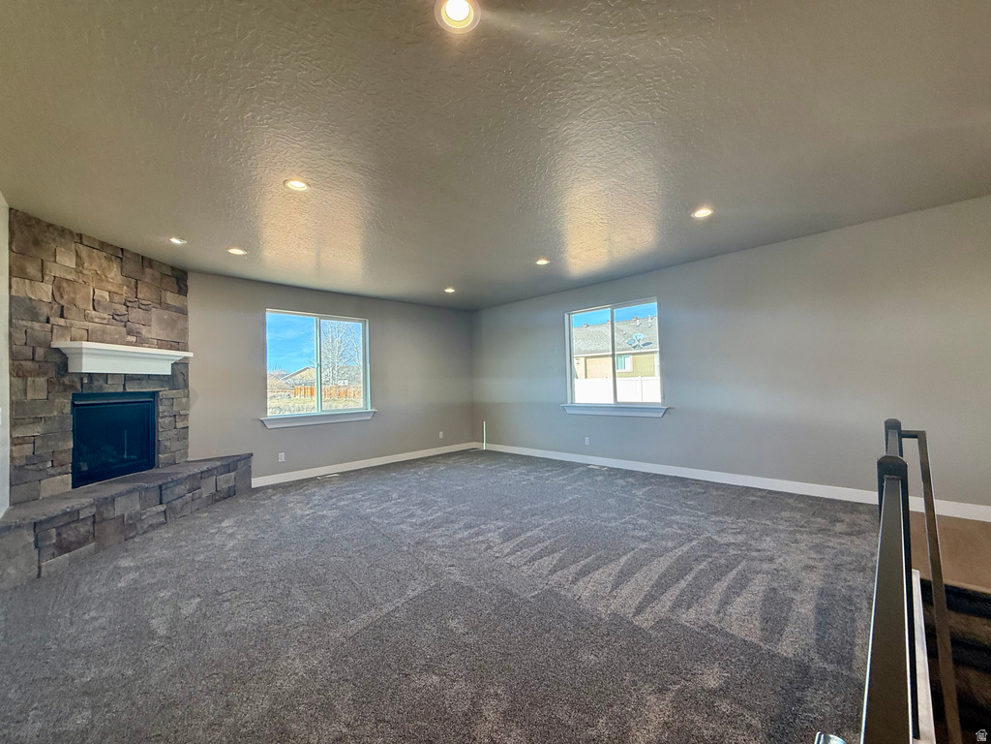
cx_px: 496
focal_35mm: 14
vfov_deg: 85.7
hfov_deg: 102.1
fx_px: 401
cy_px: 372
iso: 80
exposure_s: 1/120
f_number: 2.2
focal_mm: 2.22
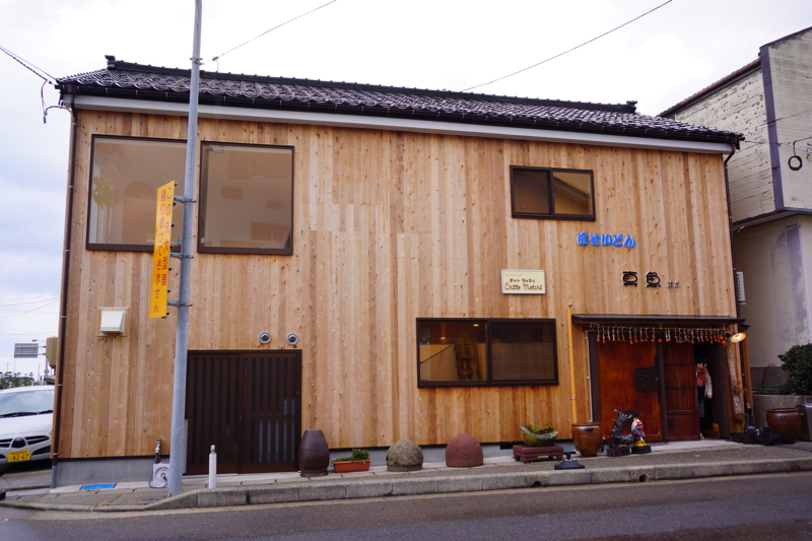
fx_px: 676
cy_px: 270
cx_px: 406
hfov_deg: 61.9
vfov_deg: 43.6
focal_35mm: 30
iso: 100
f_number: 4.5
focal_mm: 20
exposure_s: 1/125
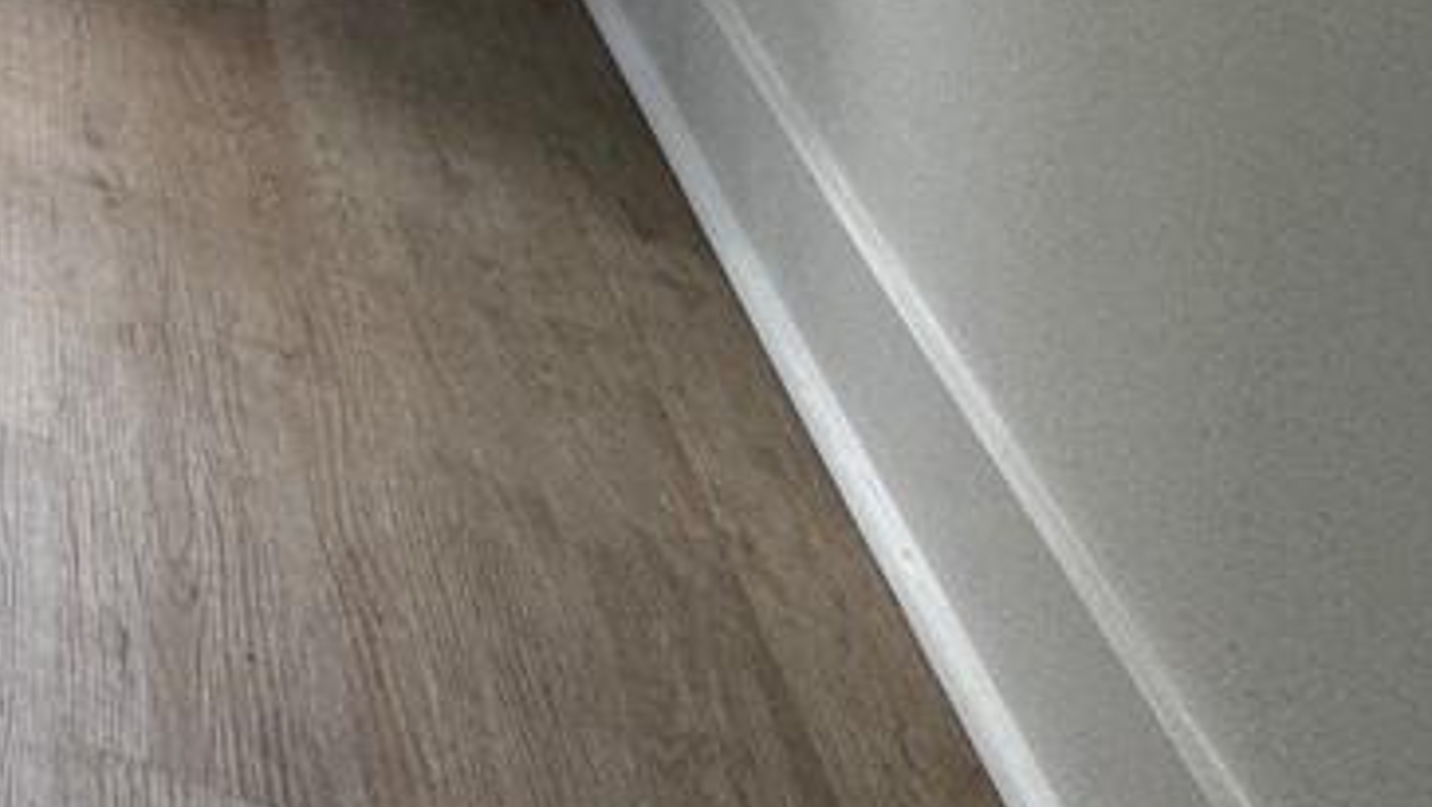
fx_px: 2545
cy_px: -1000
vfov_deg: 13.9
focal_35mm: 67
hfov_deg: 17.8
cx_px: -1609
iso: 50
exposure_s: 1/99
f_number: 2.2
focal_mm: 2.22
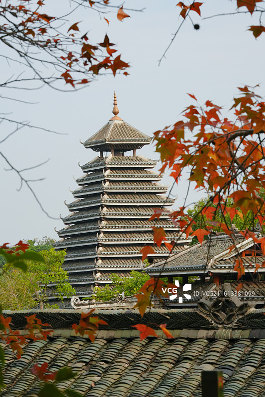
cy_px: 198
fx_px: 1602
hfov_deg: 9.5
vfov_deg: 14.2
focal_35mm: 145
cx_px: 132
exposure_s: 1/400
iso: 1250
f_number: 18
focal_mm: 145
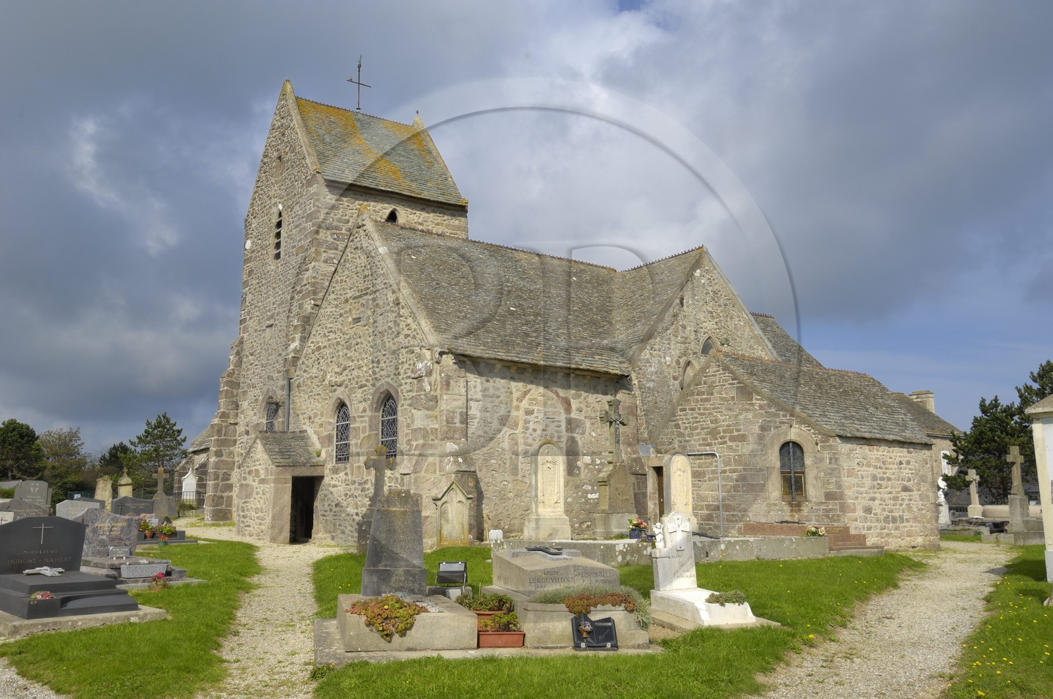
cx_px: 526
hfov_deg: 62.0
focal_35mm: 30
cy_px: 350
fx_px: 876
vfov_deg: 43.5
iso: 100
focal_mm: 20
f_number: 14
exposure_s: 1/125
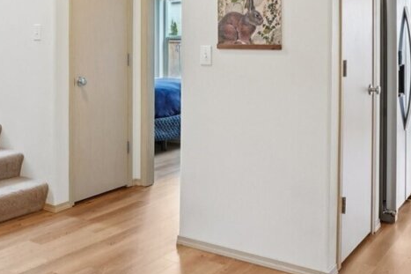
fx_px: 548
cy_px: 33
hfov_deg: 38.6
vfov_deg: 27.2
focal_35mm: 48
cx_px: 48
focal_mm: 16
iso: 400
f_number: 8
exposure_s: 1/10
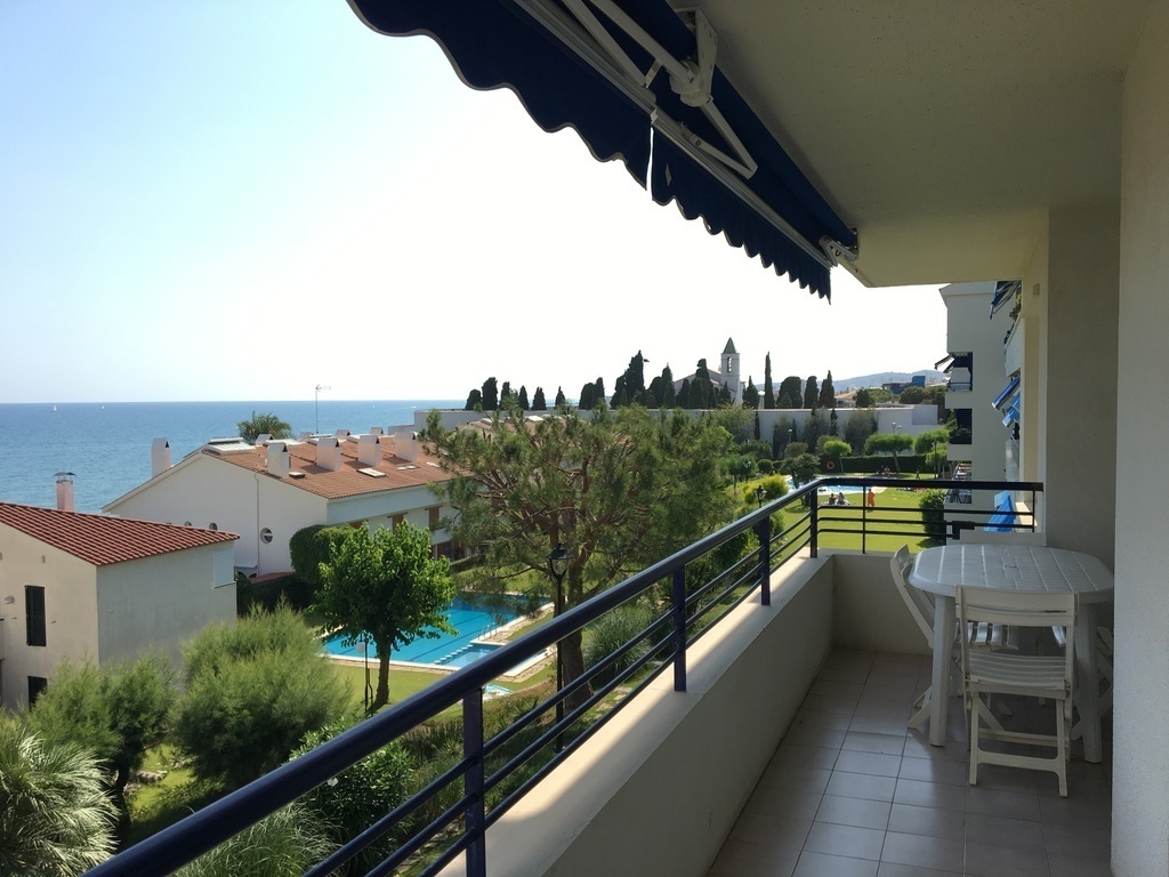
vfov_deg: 48.2
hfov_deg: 61.7
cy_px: 438
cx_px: 584
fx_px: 979
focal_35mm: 29
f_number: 2.2
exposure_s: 1/1166
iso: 25
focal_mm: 4.15
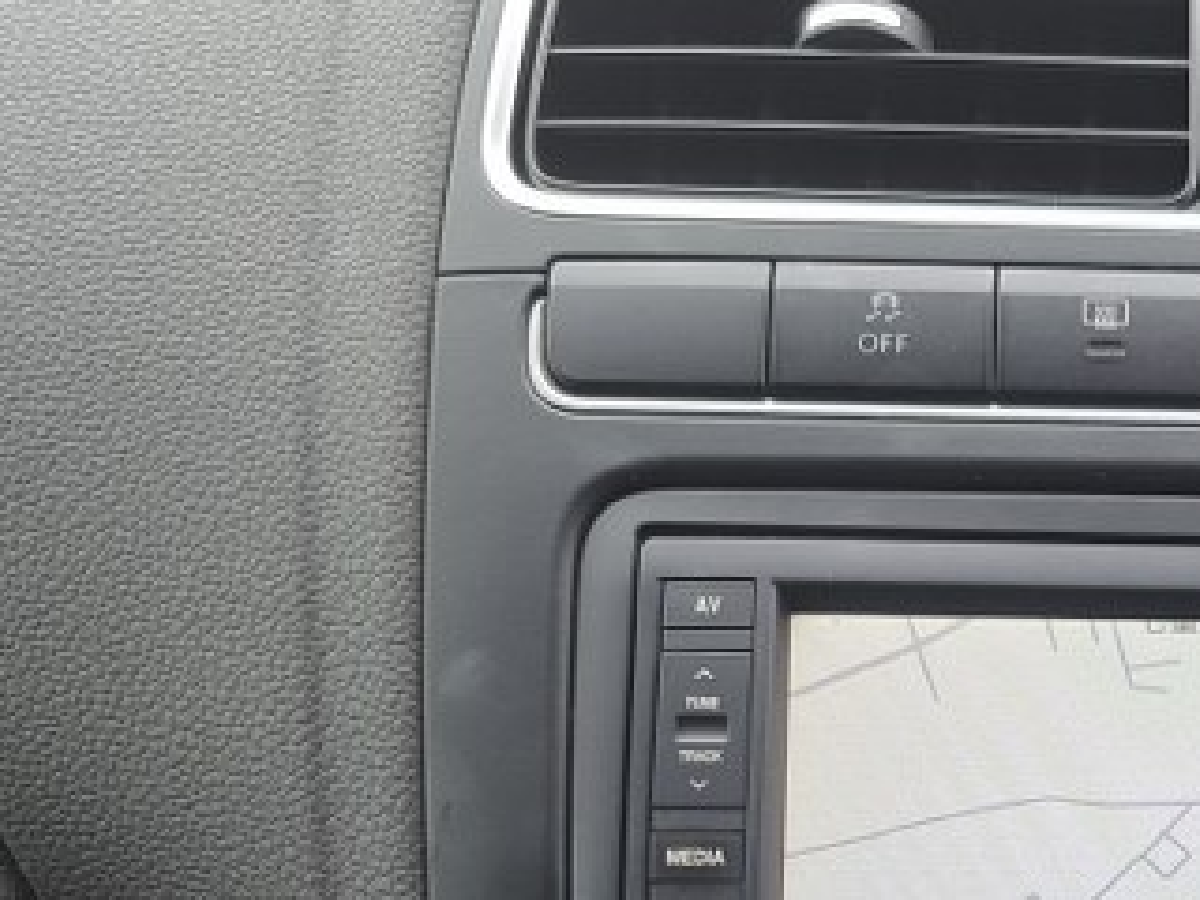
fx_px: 2080
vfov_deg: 23.6
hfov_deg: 29.1
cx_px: 1316
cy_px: 855
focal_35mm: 60
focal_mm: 5.23
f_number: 1.8
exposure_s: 1/50
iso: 50
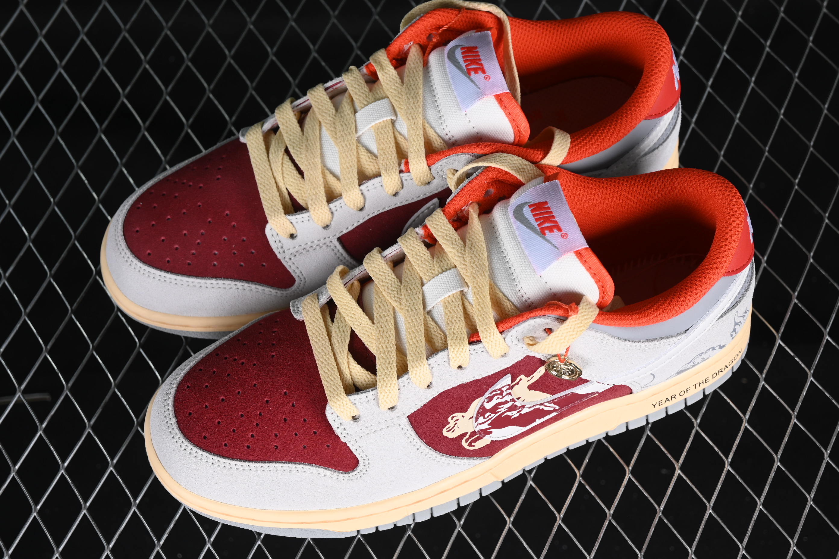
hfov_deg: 27.0
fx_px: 1748
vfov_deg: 18.2
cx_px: 420
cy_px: 280
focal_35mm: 75
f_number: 7.1
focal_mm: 50
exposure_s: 1/80
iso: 160
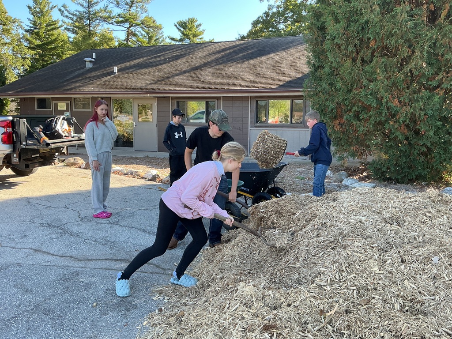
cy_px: 170
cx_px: 226
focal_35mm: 29
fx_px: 379
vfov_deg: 48.2
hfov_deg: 61.7
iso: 25
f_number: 1.8
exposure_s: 1/167
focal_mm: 3
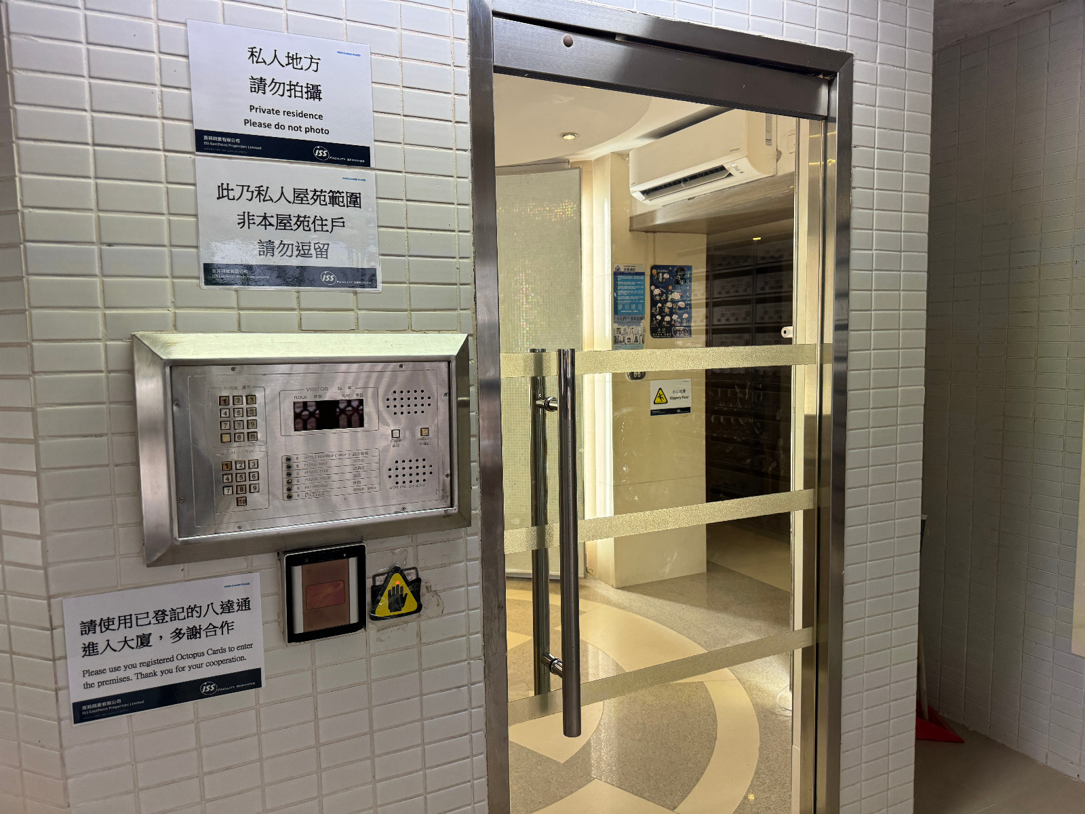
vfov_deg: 56.8
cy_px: 407
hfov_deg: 71.6
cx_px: 542
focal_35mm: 24
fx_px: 752
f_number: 1.78
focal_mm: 6.76
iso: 200
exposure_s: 1/100
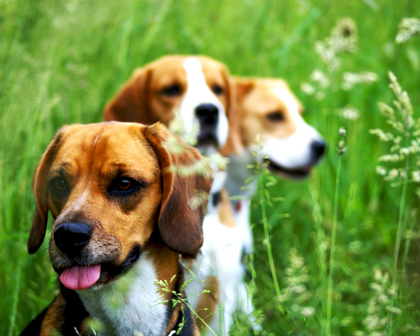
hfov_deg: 15.2
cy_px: 168
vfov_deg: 12.2
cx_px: 193
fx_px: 1573
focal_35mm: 127
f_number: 4.5
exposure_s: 1/125
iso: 125
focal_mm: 75
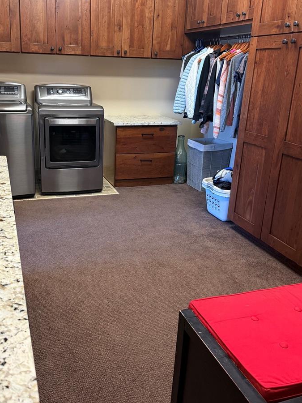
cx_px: 114
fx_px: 372
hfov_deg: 43.8
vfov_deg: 56.7
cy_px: 181
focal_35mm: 32
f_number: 1.78
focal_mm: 6.76
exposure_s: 1/60
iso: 250
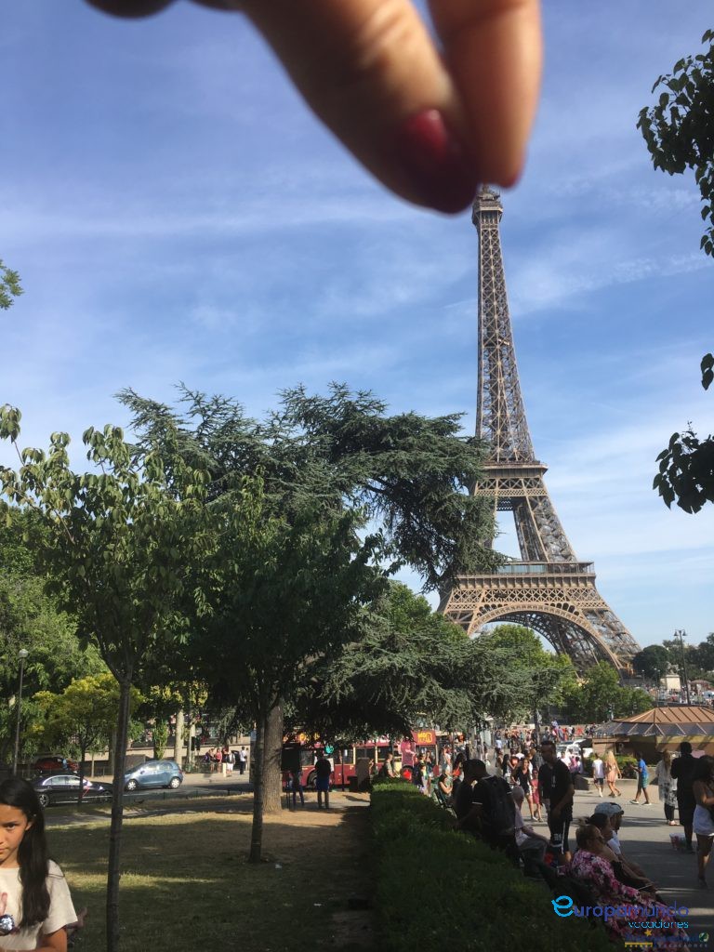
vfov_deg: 61.7
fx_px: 798
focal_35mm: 29
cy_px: 476
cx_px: 357
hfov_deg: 48.2
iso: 25
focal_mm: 4.15
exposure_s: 1/1068
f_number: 2.2
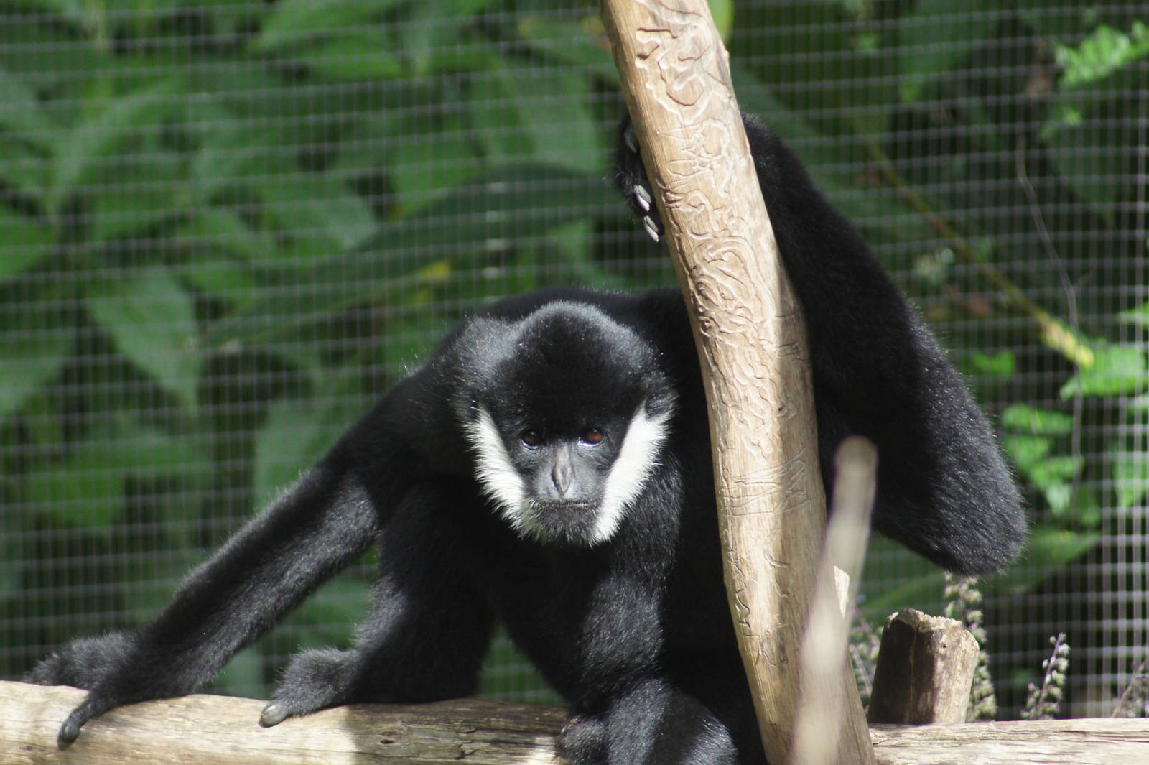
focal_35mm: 345
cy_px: 382
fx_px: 11005
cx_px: 574
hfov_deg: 6.0
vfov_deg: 4.0
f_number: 5.6
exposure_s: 1/400
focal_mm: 230
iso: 800
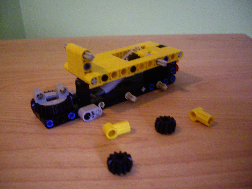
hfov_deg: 49.0
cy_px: 94
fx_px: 277
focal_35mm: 38
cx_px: 126
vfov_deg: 37.7
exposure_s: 1/25
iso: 400
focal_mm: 7.9
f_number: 2.8
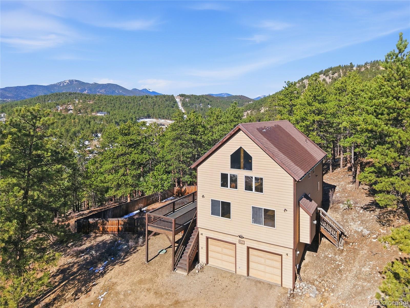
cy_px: 154
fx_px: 284
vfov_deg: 56.8
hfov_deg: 71.6
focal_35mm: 24
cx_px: 205
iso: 200
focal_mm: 8.7
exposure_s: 1/6400
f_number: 1.8
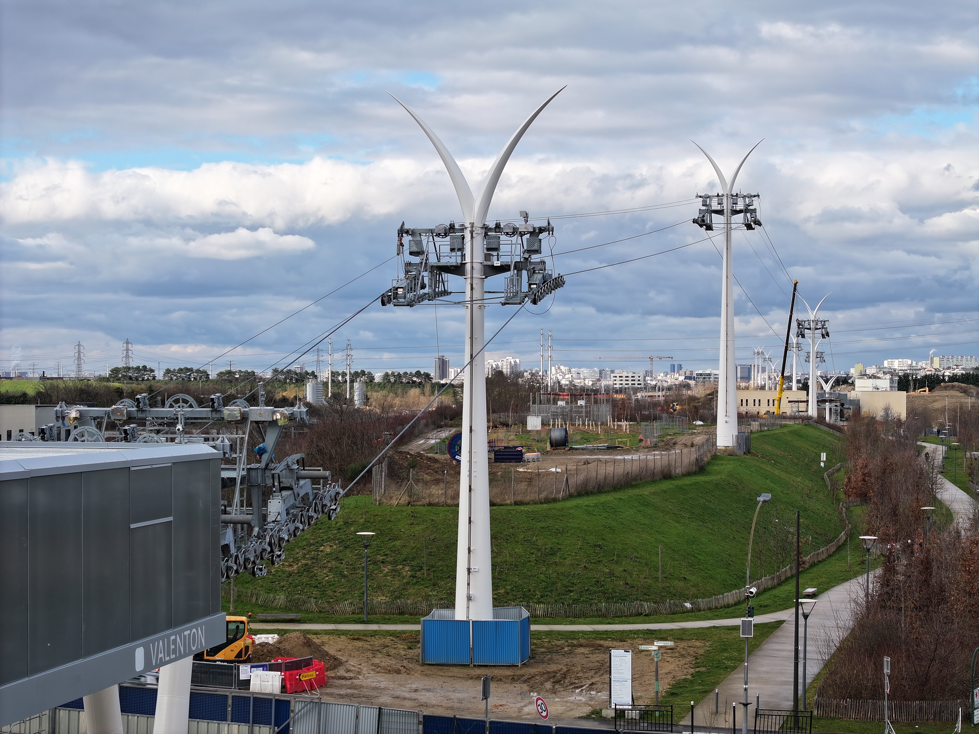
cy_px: 367
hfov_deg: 27.8
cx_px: 490
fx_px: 1980
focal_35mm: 70
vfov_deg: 21.0
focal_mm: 19.35
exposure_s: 1/100
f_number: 2.8
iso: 160
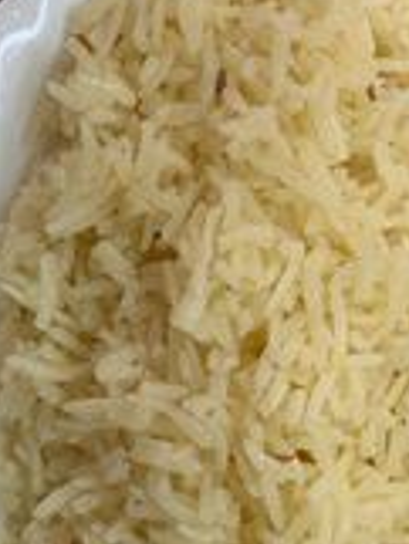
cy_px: 456
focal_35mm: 69
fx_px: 1086
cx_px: 308
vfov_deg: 27.4
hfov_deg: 21.2
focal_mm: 4.25
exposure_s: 1/121
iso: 40
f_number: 1.8
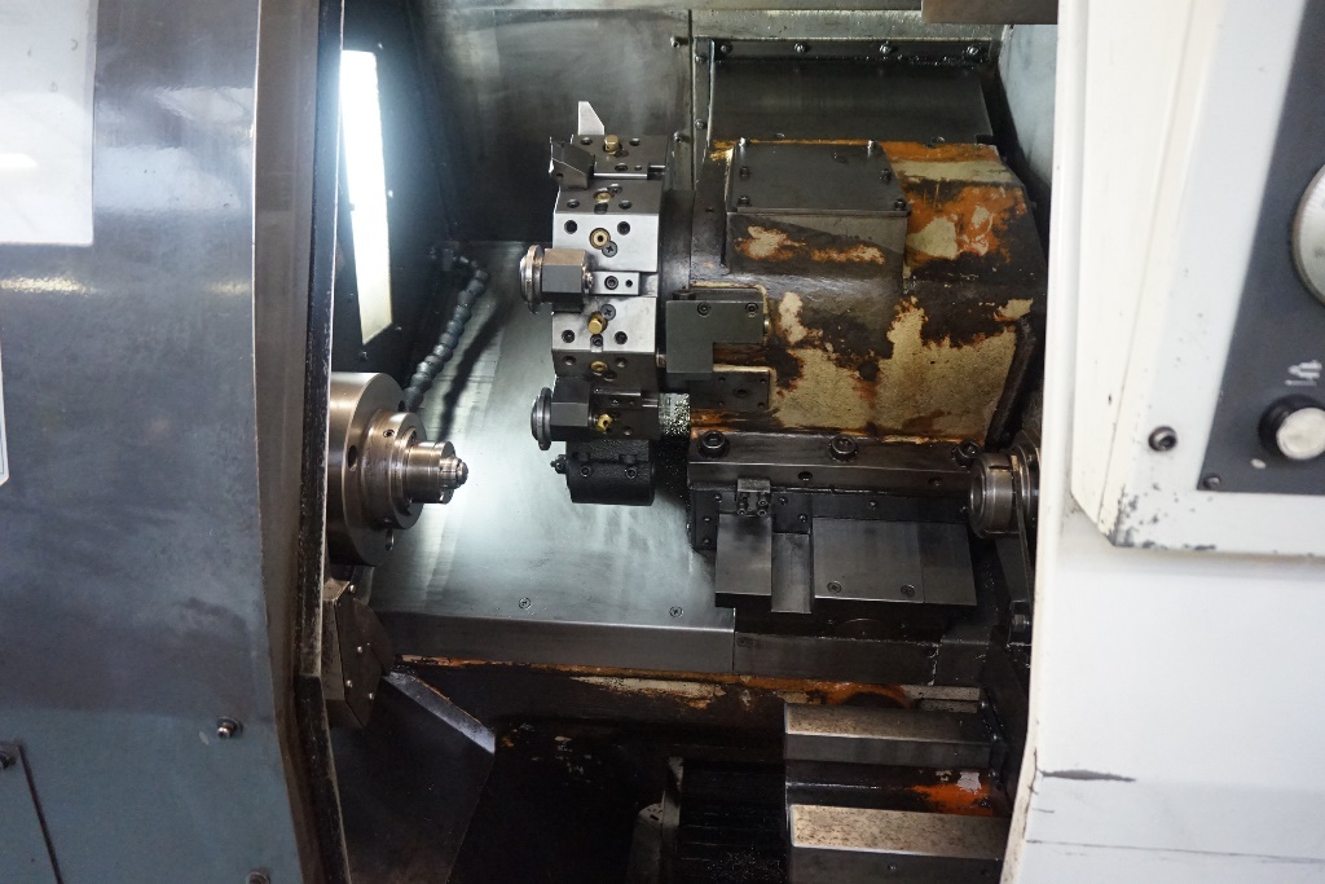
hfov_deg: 70.4
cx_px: 662
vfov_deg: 50.4
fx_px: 939
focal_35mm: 26
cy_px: 442
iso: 3200
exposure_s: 1/60
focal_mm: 17
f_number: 3.5
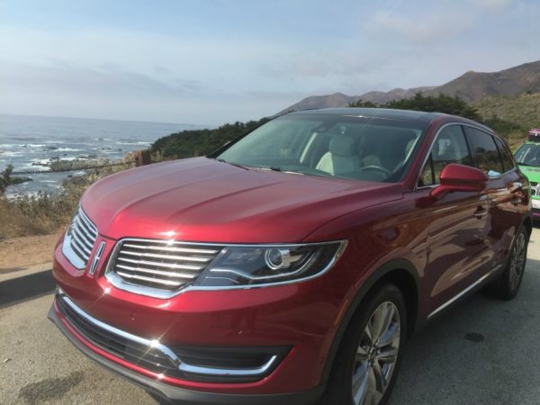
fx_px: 452
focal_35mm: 29
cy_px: 202
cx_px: 270
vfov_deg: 48.2
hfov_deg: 61.7
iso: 32
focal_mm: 4.15
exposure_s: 1/2083
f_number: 2.2
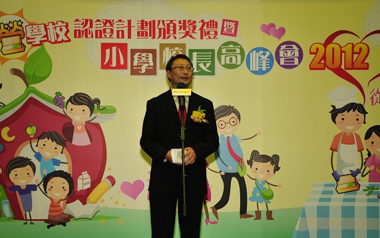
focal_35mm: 77
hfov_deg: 26.8
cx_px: 189
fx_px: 798
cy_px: 122
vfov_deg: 16.9
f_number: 4
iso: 400
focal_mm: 50
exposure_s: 1/60
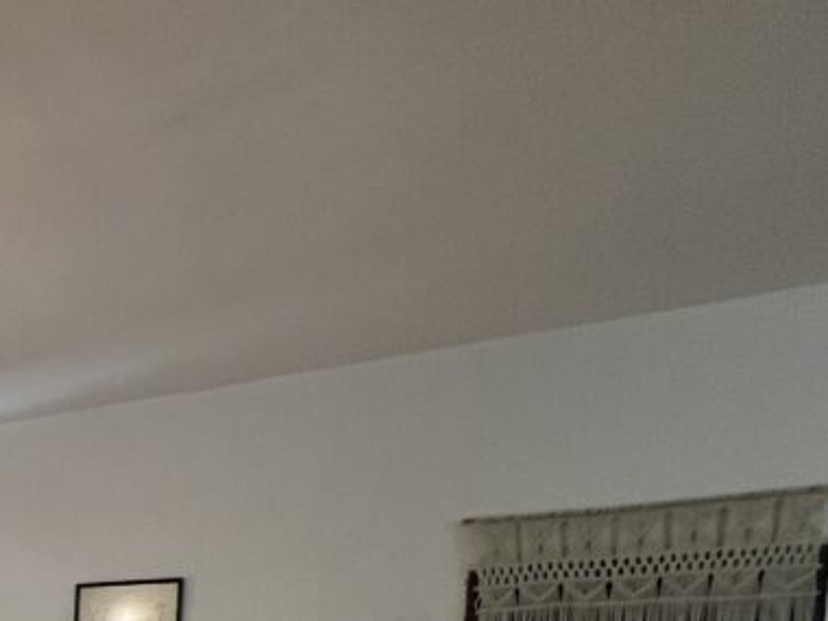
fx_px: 837
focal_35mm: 35
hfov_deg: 36.6
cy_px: 791
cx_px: -222
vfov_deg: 31.9
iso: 250
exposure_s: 1/100
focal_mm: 1.57
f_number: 1.8
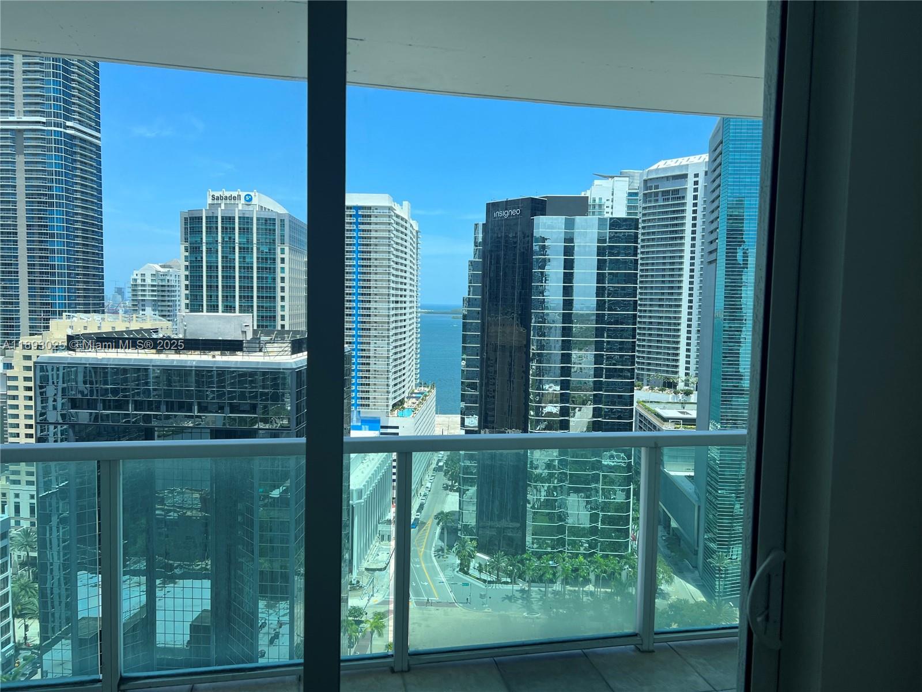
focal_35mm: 26
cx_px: 461
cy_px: 346
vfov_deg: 53.1
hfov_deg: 67.3
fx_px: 693
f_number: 1.5
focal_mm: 5.7
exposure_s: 1/2165
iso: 50
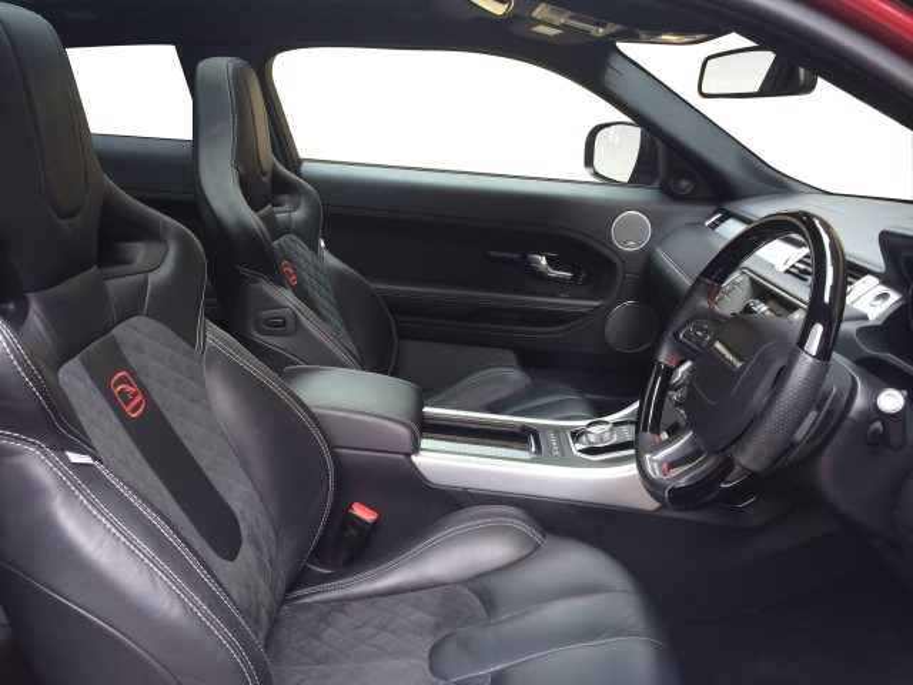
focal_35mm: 30
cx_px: 456
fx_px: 791
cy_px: 342
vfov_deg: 46.8
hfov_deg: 60.0
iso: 64
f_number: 2.2
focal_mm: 4.12
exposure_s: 1/120
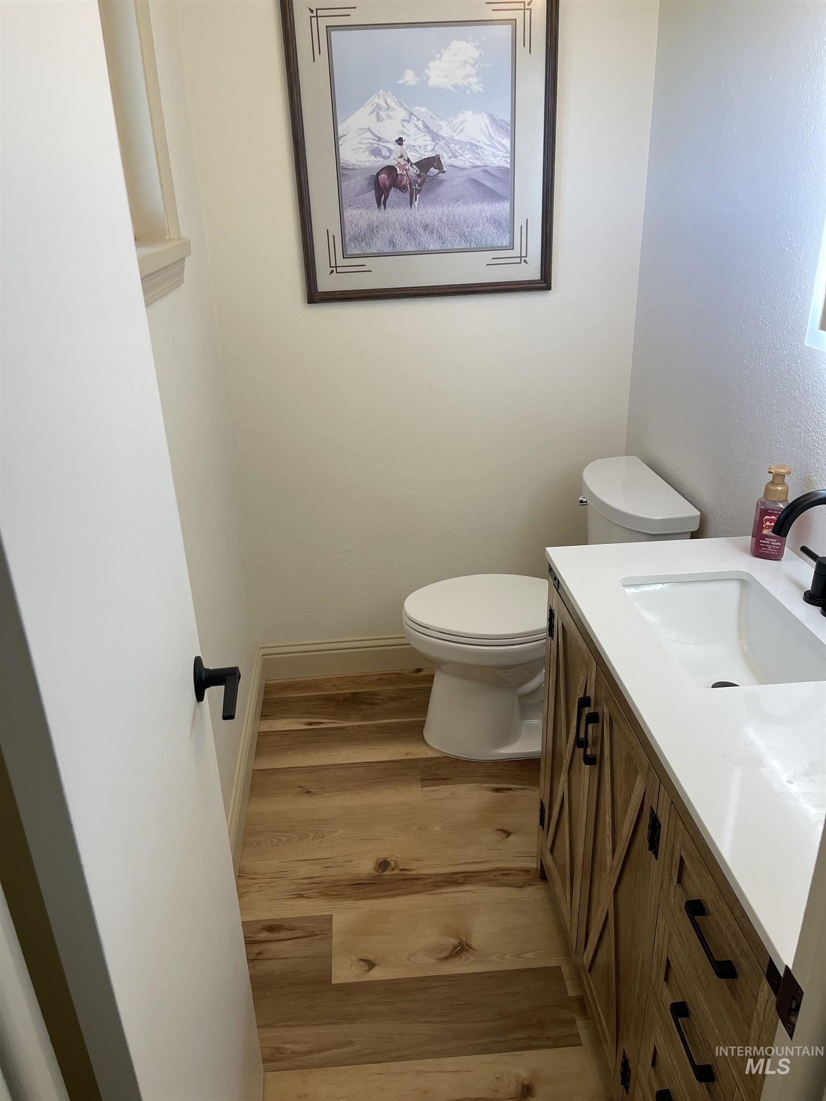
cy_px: 550
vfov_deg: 69.4
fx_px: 795
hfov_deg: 54.9
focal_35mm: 25
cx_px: 413
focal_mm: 5.1
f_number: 1.6
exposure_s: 1/120
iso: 80
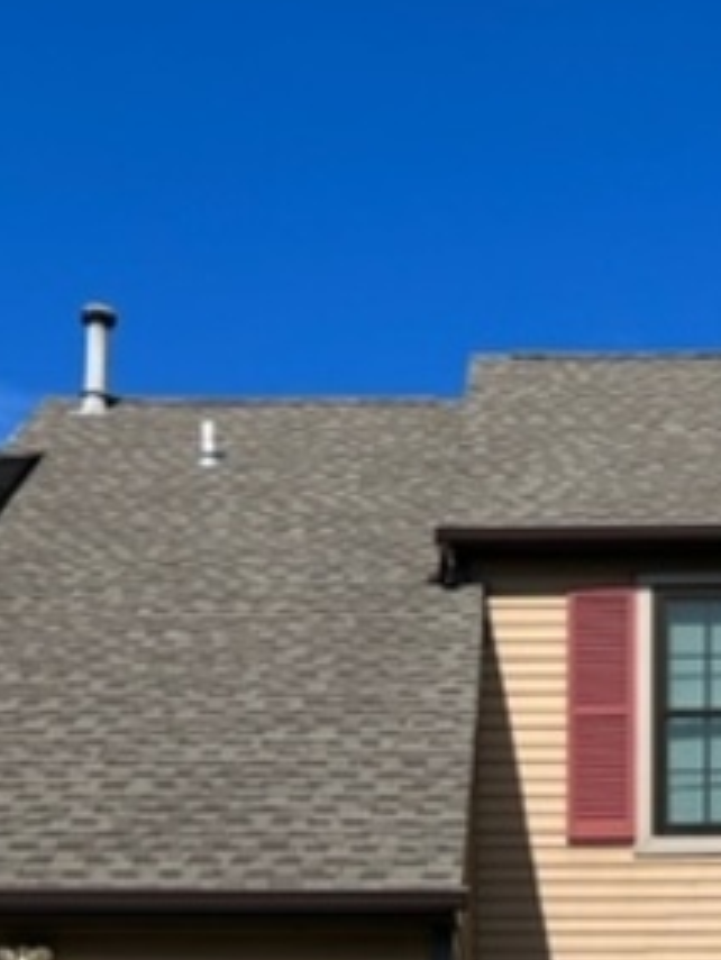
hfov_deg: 20.1
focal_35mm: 73
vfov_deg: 24.8
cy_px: 1068
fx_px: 2026
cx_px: 462
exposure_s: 1/6579
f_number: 1.5
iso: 50
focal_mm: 5.7
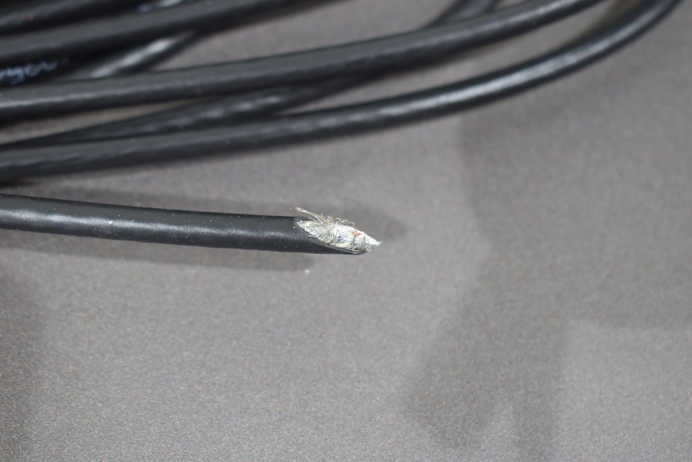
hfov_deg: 35.1
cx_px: 346
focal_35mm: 57
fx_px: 1096
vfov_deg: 23.8
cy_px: 231
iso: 720
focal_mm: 38
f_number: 5.6
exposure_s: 1/60
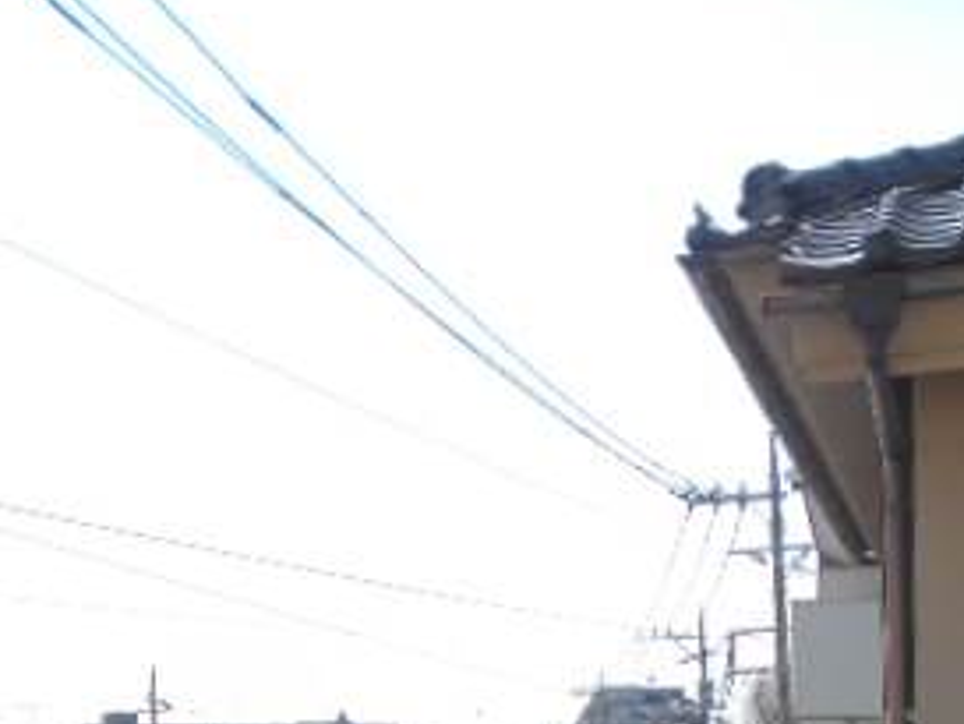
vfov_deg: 22.9
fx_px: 1699
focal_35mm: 61
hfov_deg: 30.9
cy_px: 749
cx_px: 194
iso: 80
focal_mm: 4.6
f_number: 3.2
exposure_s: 1/800
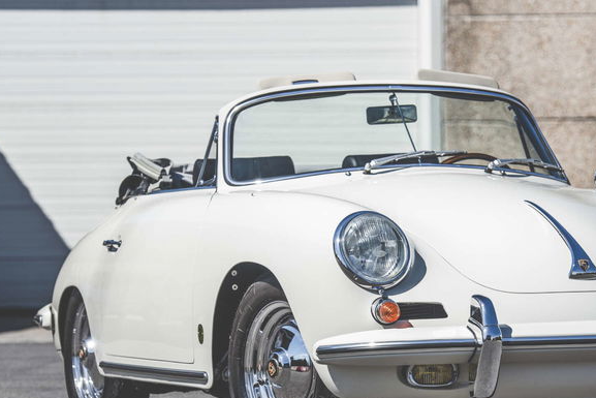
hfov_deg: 9.6
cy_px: 287
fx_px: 3527
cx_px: 435
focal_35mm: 213
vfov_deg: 6.4
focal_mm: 120
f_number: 5
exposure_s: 1/250
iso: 100
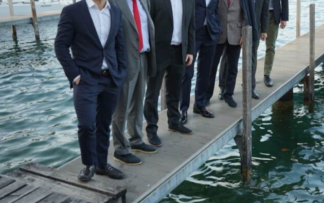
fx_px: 424
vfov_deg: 26.5
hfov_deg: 40.9
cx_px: 233
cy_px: 52
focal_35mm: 48
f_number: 4.5
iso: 100
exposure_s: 1/60
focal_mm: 29
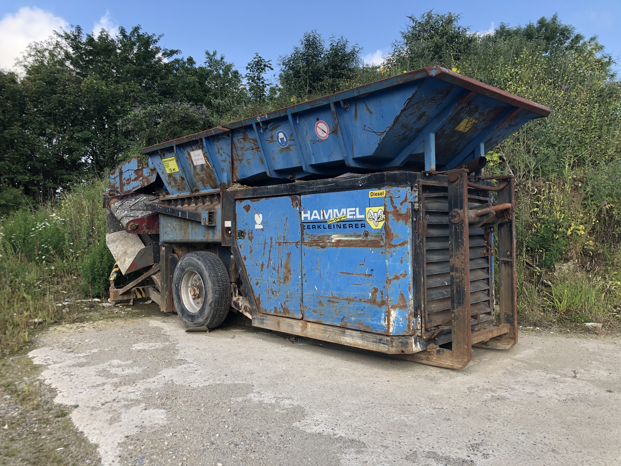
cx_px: 310
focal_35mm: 28
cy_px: 233
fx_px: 502
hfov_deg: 63.4
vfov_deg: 49.7
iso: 20
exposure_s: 1/326
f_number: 1.8
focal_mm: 3.99
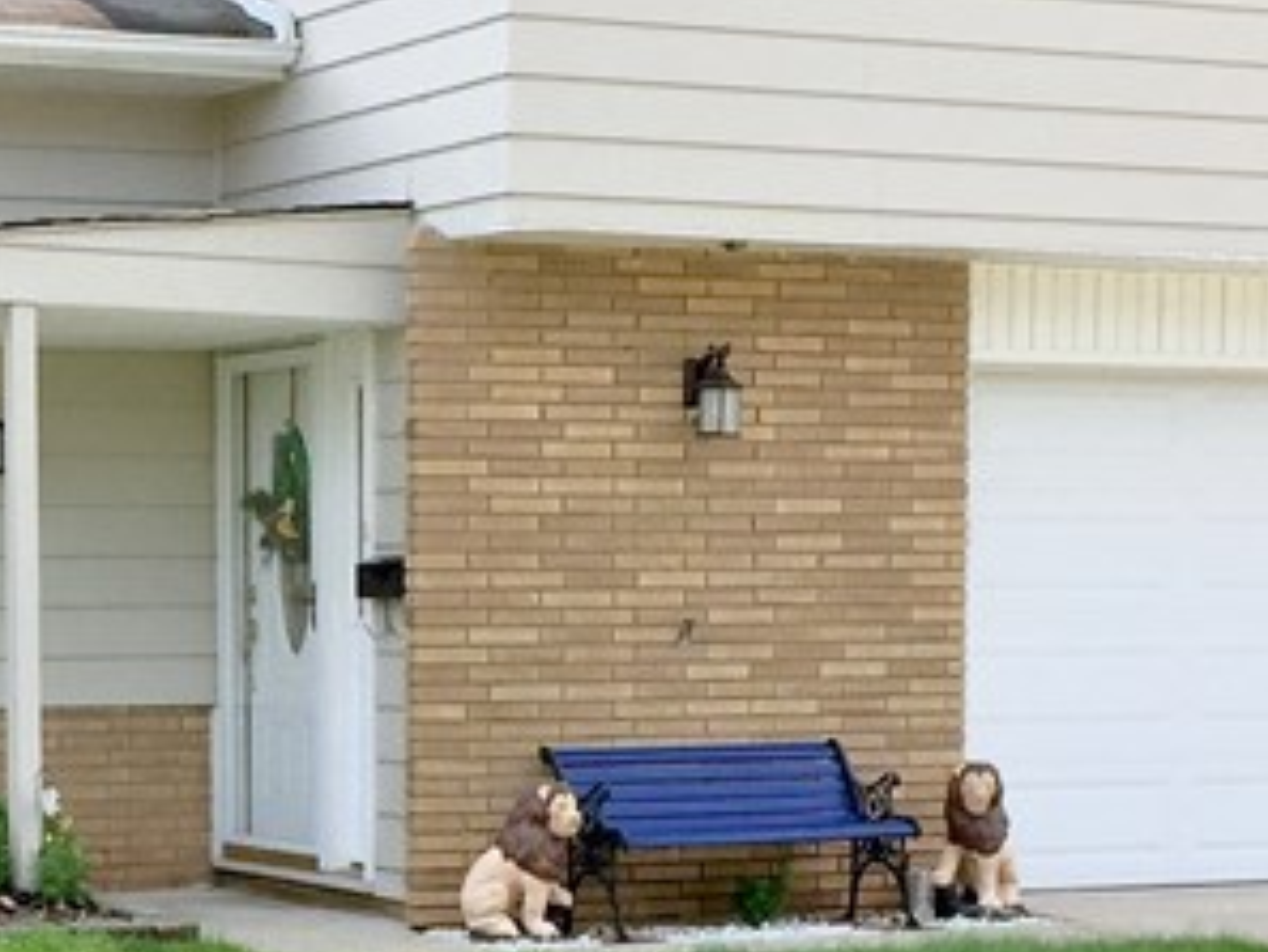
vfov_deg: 14.6
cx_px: 179
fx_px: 3665
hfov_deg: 19.3
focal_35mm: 100
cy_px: 862
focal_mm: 4.15
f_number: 2.2
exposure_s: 1/1883
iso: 32
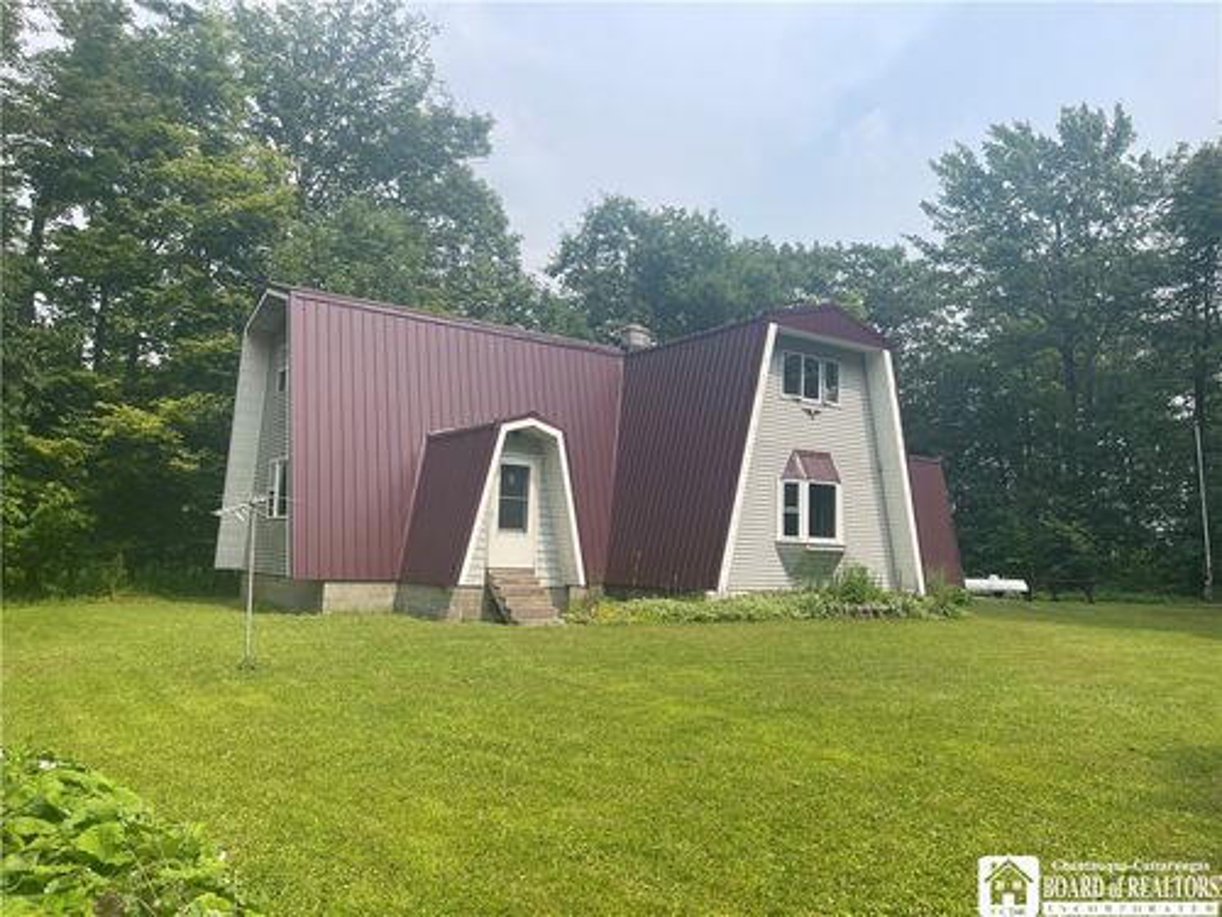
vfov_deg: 54.9
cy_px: 458
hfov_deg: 69.4
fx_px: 883
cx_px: 611
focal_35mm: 25
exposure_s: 1/1976
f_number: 1.6
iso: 32
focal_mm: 5.1
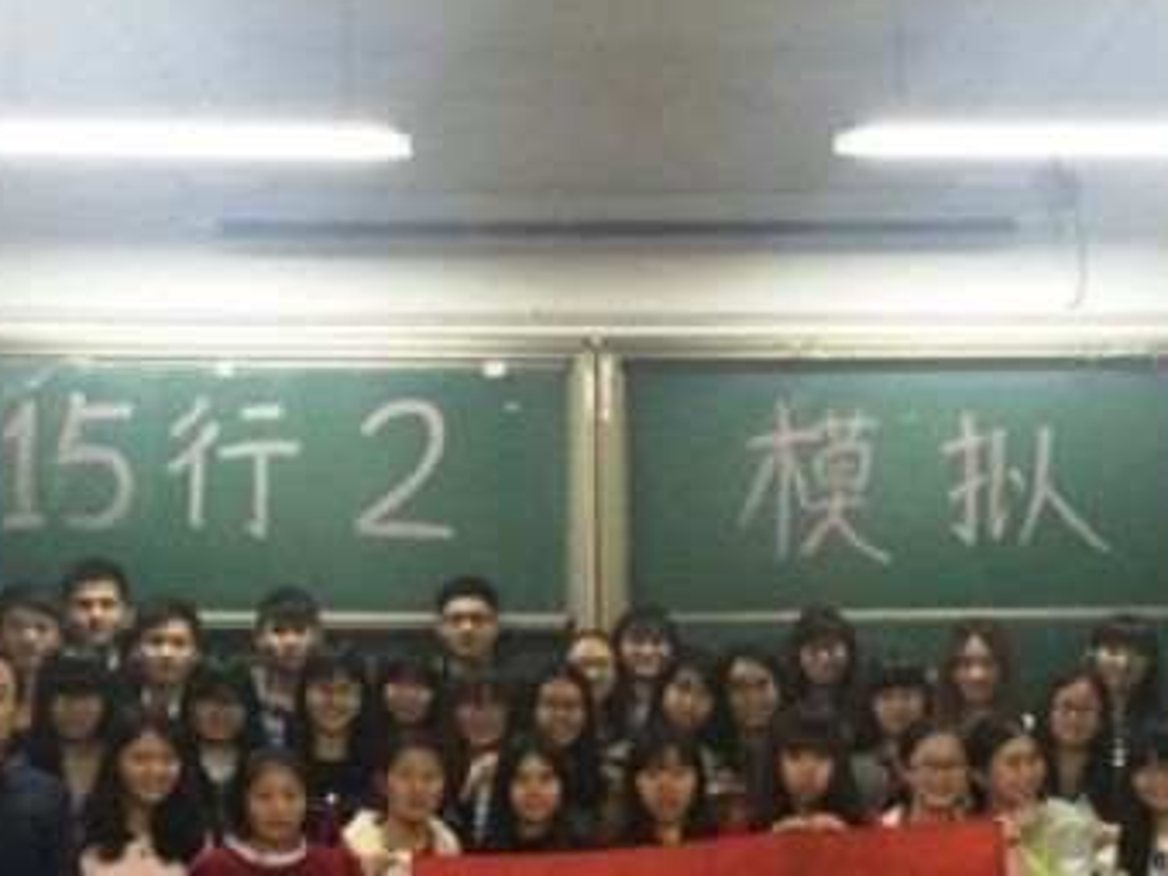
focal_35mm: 58
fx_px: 1957
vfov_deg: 24.9
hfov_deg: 33.2
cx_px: 622
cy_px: 680
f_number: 2.2
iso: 200
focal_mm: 4.15
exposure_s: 1/33
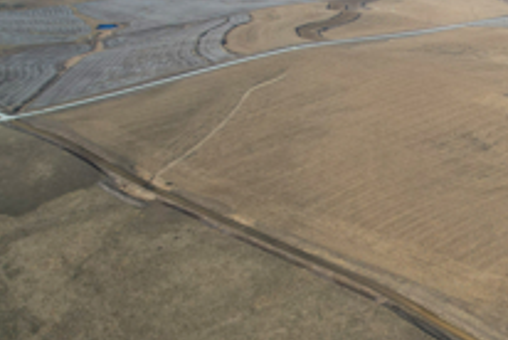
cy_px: 202
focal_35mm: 48
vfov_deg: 28.1
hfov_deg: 37.6
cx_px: 481
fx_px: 678
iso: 100
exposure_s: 1/2000
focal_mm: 8.38
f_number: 2.8
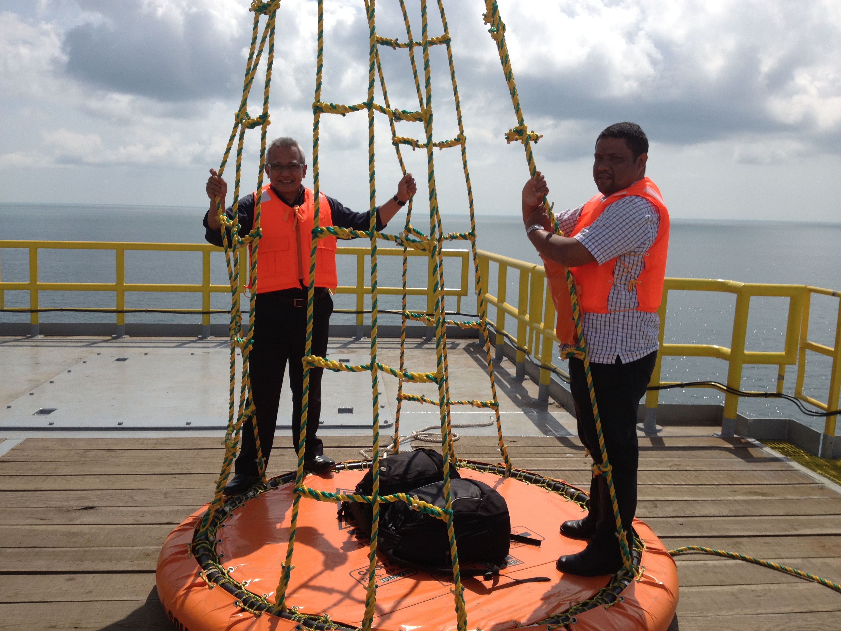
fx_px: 850
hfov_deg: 52.6
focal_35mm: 35
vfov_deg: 40.7
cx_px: 420
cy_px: 316
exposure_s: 1/3247
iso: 50
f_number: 2.4
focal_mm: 4.28
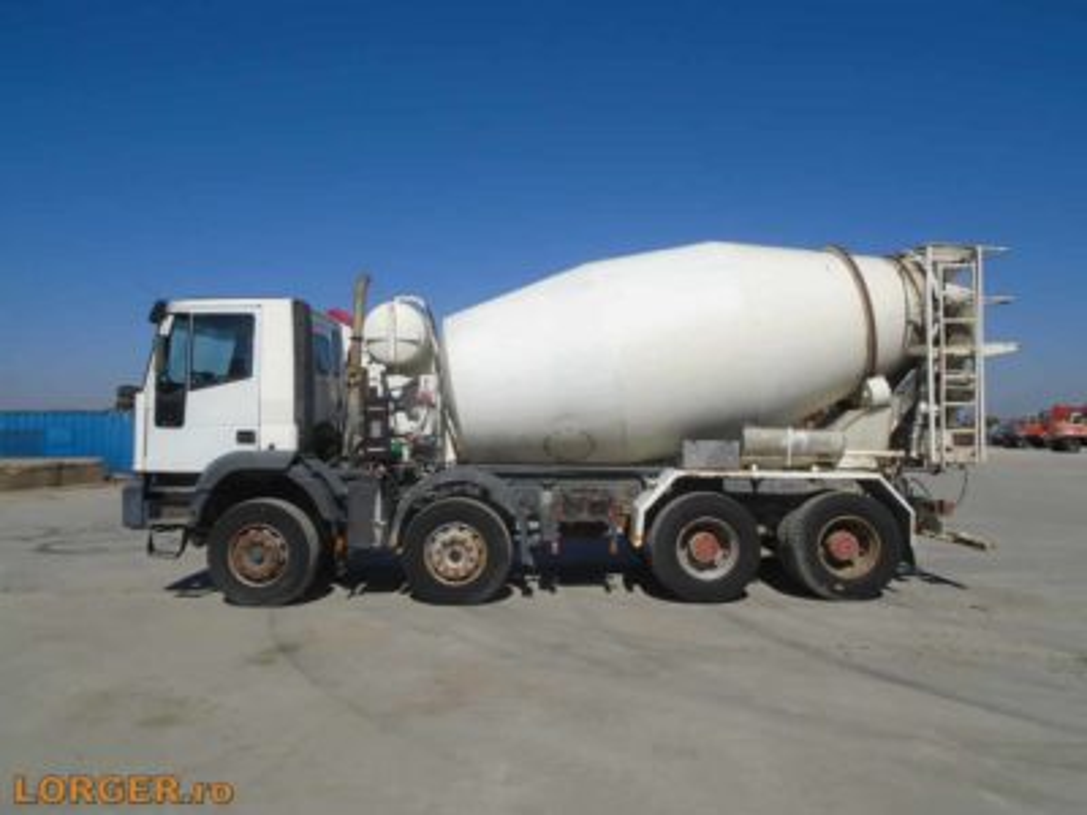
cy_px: 408
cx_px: 544
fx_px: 816
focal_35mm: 26
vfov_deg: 53.1
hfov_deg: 67.3
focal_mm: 4.6
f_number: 8
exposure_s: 1/500
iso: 100
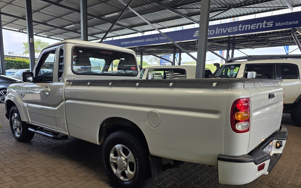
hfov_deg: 68.4
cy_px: 117
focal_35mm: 27
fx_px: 221
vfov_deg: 45.6
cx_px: 145
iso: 80
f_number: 1.7
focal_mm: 6.25
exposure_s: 1/1480
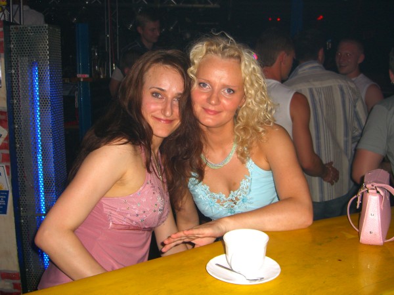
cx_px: 197
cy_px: 148
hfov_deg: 49.0
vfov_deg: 37.7
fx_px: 433
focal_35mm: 38
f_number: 2.8
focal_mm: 7.9
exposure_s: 1/60
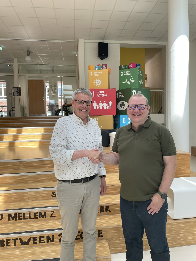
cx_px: 98
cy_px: 130
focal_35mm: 26
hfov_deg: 53.1
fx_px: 196
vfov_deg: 67.3
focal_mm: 4.2
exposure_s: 1/245
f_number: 1.6
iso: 50
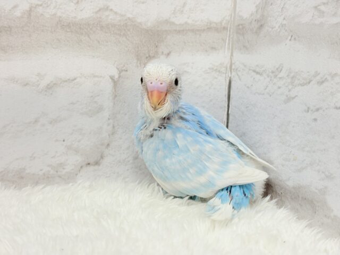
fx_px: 511
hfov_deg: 36.8
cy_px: 128
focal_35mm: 52
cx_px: 170
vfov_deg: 28.0
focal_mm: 5.96
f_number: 1.6
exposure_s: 1/100
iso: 50
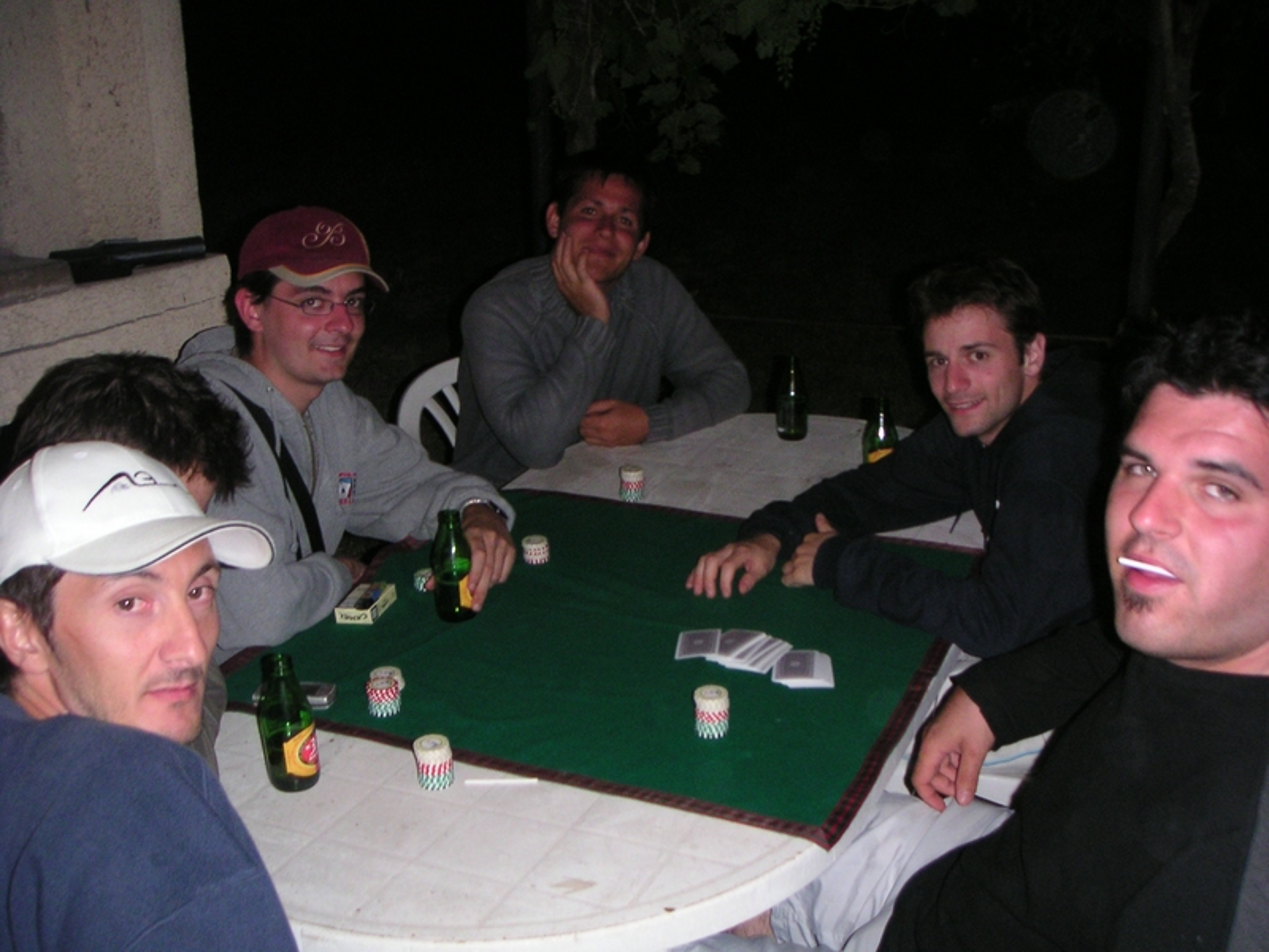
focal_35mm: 38
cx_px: 634
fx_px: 1393
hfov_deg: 49.0
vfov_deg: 37.7
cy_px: 476
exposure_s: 1/45
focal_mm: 6
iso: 160
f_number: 2.8
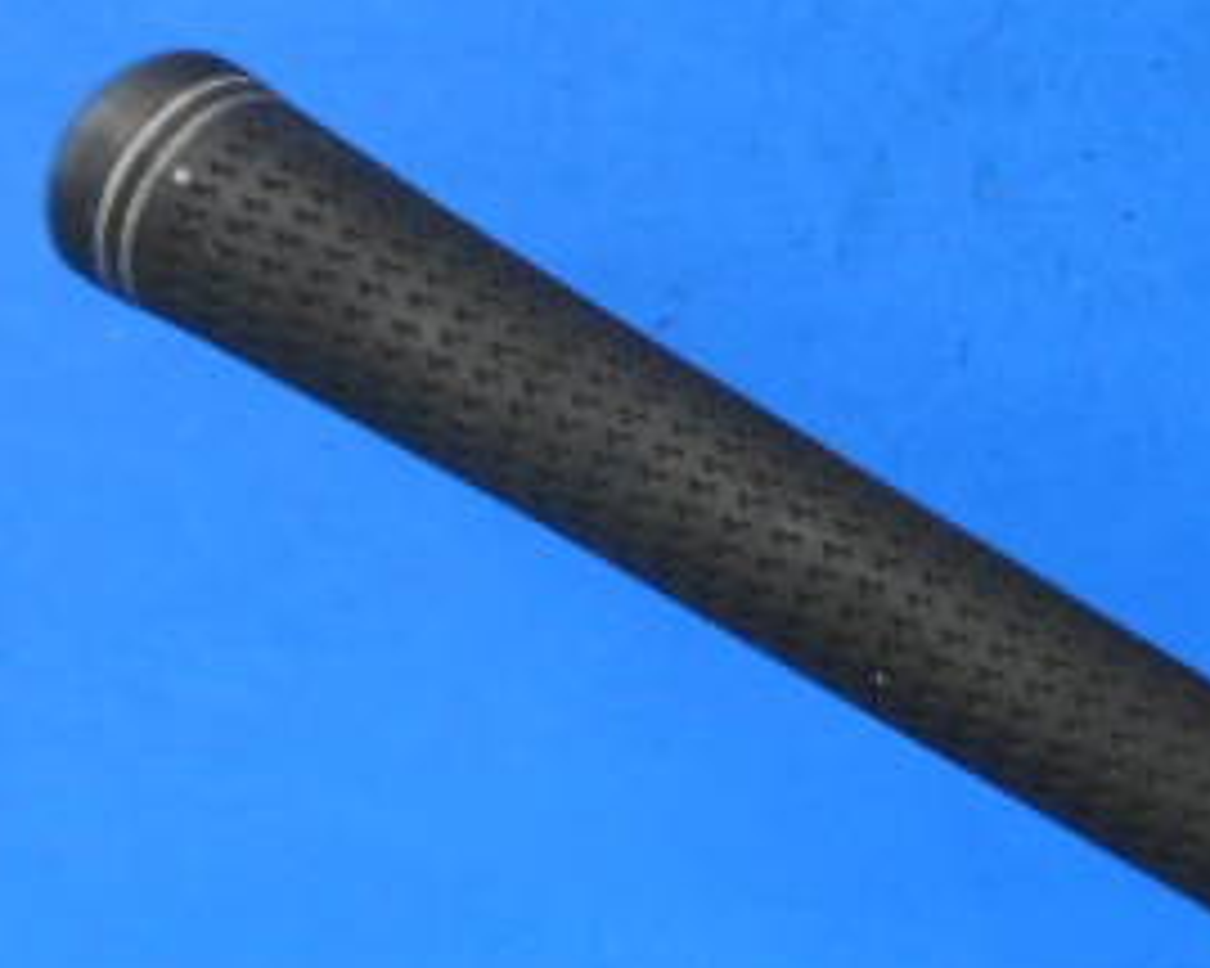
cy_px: 738
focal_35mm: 58
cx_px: 1255
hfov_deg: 29.9
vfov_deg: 25.9
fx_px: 2076
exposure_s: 1/30
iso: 180
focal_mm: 4.5
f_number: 3.7
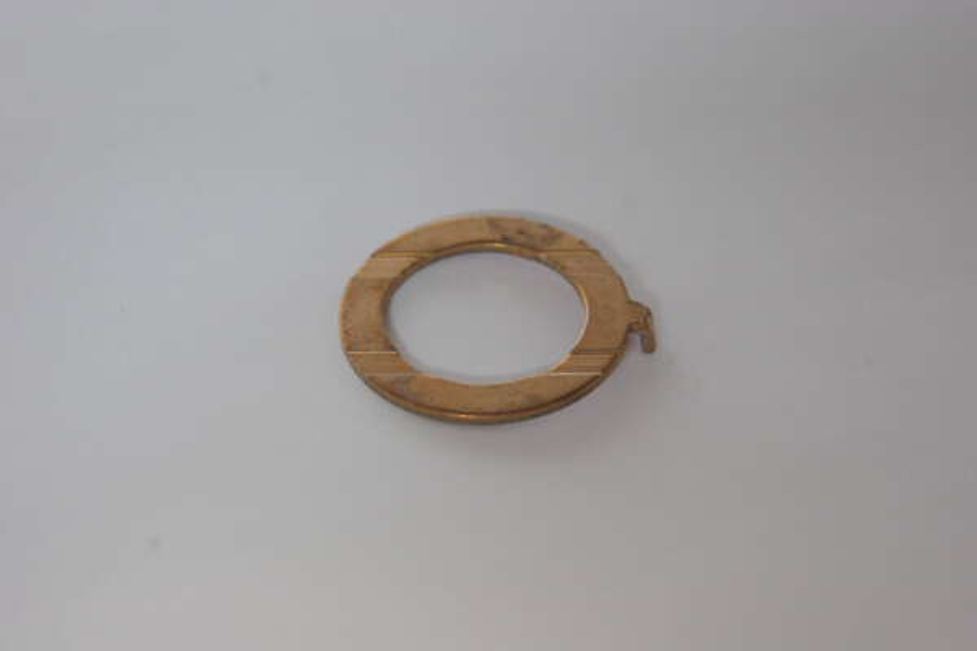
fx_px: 3256
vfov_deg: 11.4
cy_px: 326
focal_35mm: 120
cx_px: 488
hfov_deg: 17.1
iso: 800
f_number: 8
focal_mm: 80
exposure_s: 1/60
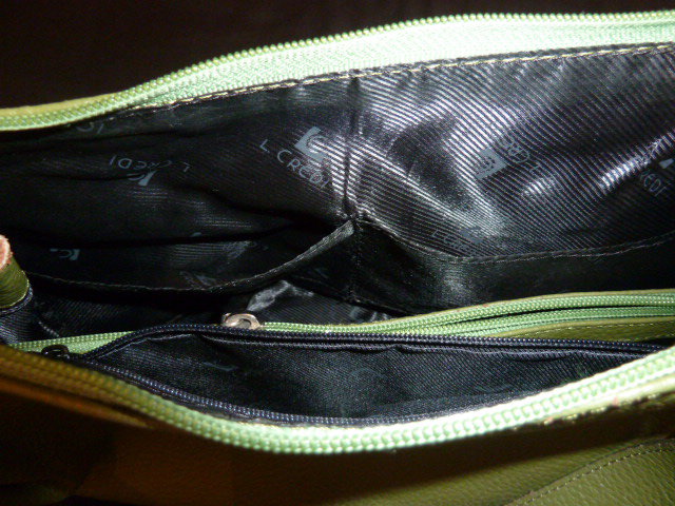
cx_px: 338
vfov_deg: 54.9
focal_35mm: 25
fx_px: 487
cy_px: 253
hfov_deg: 69.4
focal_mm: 4.1
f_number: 3.3
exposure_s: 1/8
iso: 400
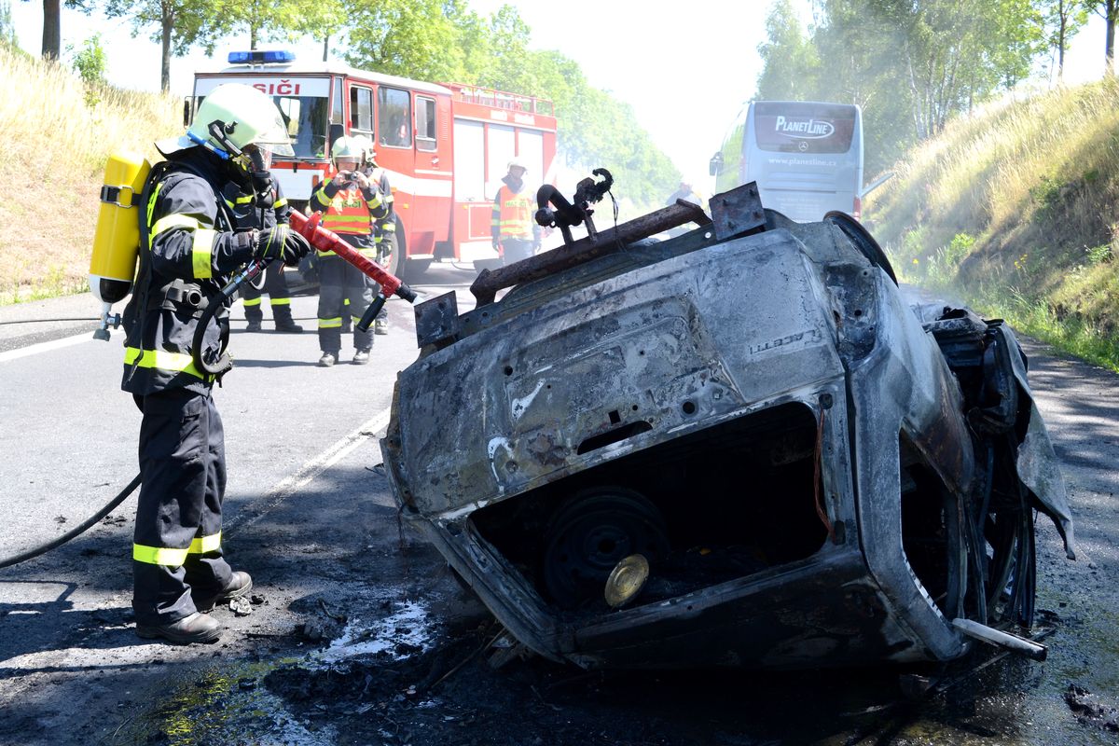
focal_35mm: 42
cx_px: 560
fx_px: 1305
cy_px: 373
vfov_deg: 31.9
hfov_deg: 46.4
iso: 400
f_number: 7.1
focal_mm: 28
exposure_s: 1/200
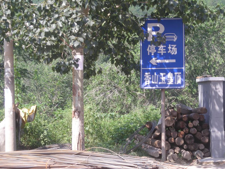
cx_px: 112
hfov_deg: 18.7
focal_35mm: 105
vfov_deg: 14.1
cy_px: 84
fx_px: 683
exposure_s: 1/116
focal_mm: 17.1
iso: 50
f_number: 4.7
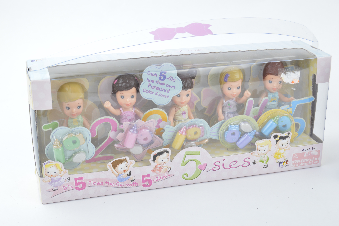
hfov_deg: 33.4
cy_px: 113
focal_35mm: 60
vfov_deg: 22.6
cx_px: 170
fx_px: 564
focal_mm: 40
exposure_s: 1/25
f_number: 9
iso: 100
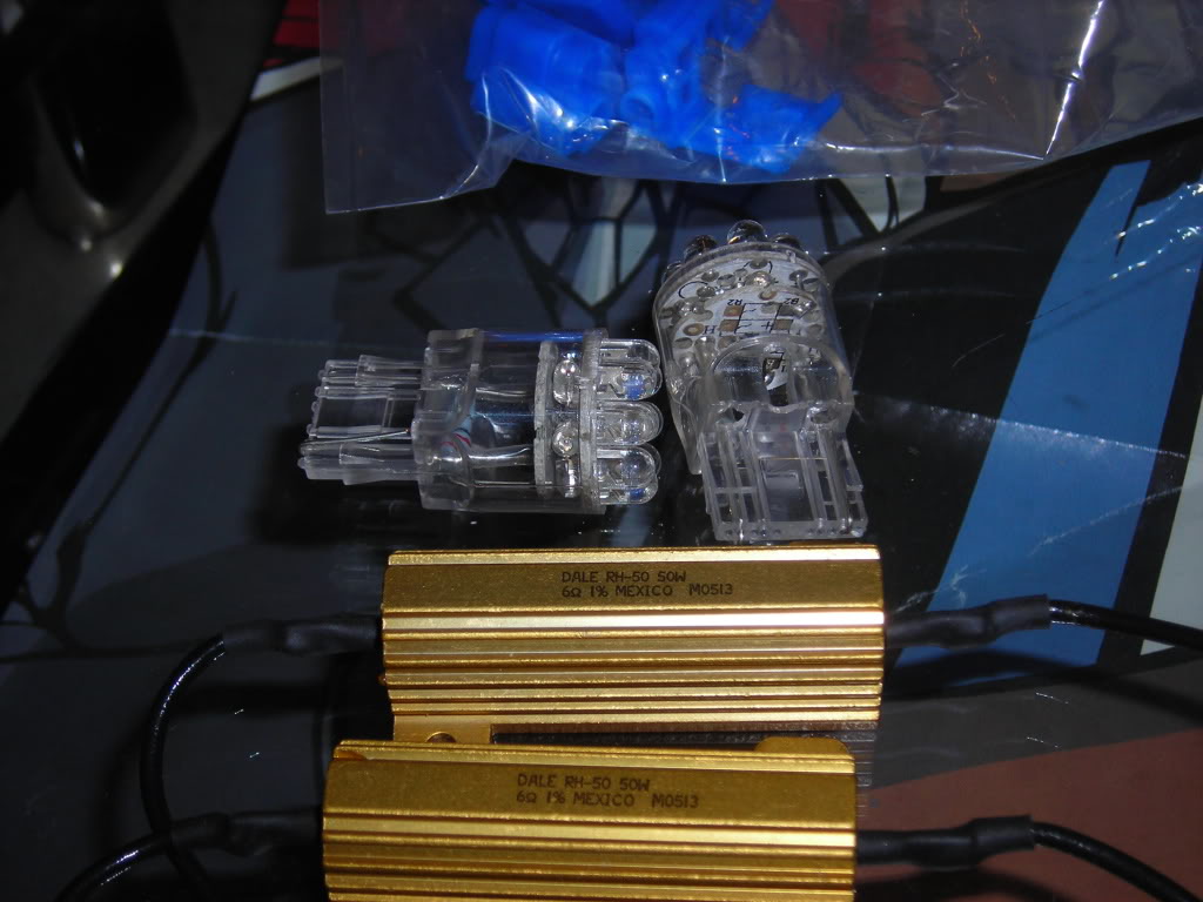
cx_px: 602
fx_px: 2259
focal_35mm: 65
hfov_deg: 29.8
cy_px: 451
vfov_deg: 22.6
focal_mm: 10.8
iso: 50
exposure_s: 1/60.1
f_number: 7.7
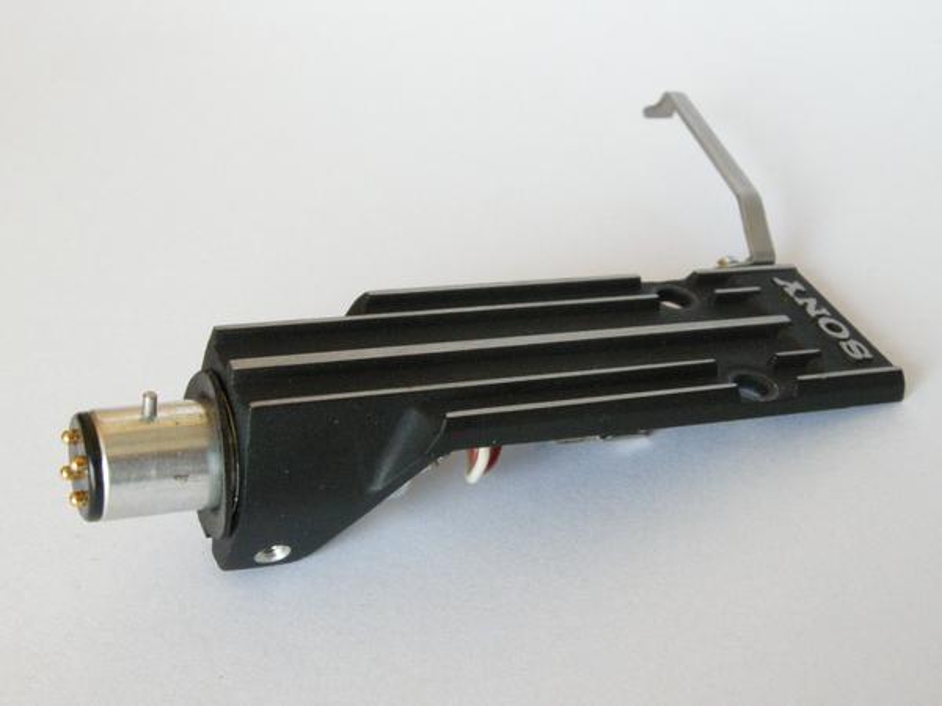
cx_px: 471
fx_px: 1279
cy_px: 353
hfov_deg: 40.4
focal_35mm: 47
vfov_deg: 30.9
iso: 400
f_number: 6.1
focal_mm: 10.1
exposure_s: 1/36
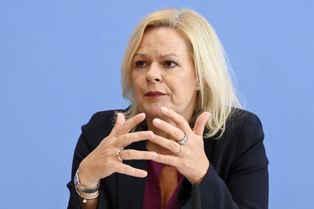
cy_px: 104
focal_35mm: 116
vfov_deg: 11.8
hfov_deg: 17.7
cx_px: 157
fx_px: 1011
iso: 3200
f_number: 5.6
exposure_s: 1/640
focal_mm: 116
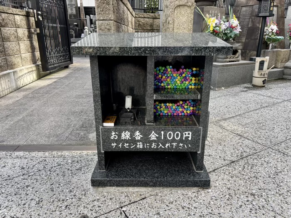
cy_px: 109
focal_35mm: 26
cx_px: 146
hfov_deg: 67.3
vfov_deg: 53.1
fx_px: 219
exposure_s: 1/300
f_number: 1.6
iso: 50
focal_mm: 5.96
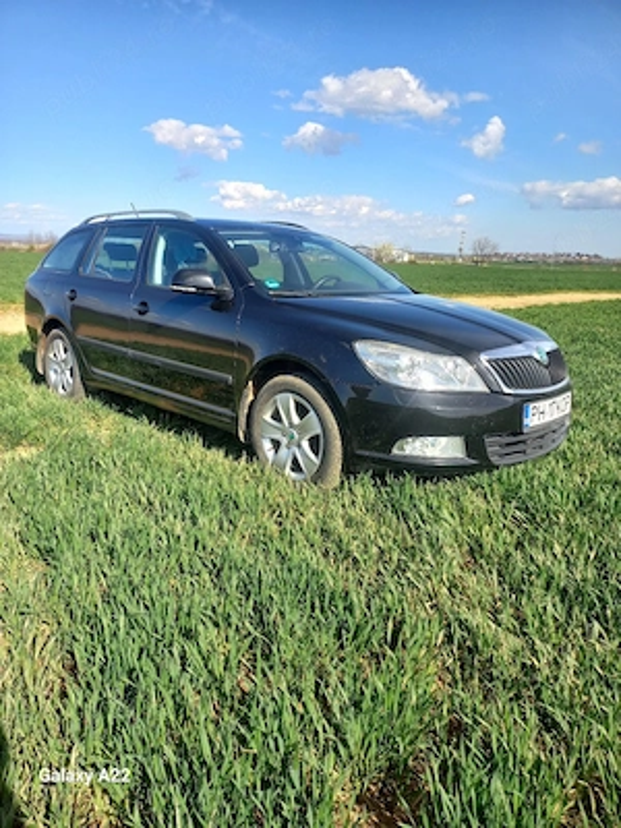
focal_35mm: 25
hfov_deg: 54.9
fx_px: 598
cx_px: 310
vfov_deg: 69.4
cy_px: 414
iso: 50
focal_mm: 4.65
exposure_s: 1/909
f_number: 1.8
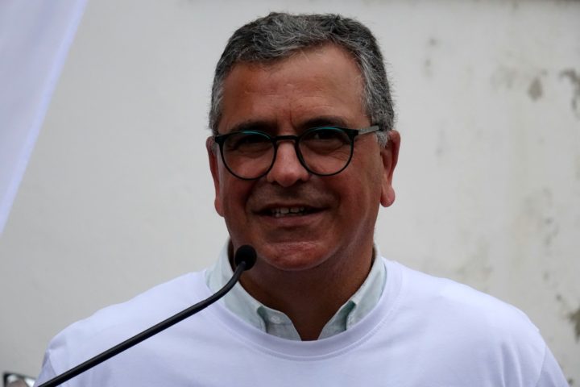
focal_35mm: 188
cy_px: 194
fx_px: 3029
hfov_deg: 10.9
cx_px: 290
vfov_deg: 7.3
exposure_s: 1/320
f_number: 5.6
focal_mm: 68.83
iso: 2000
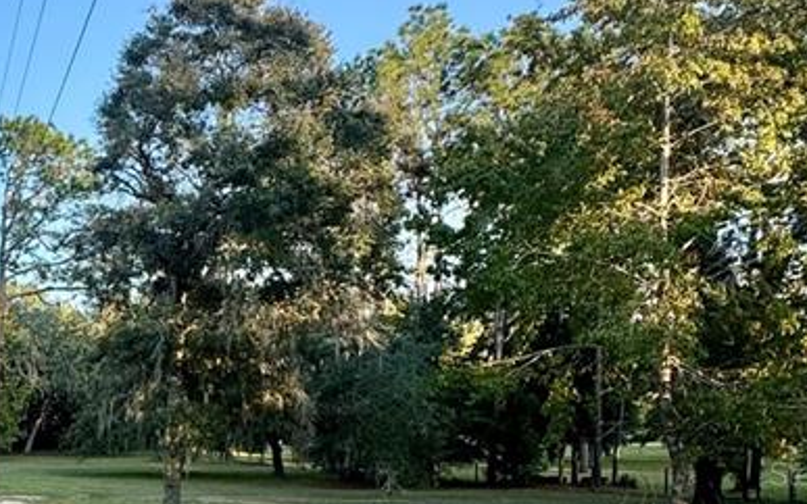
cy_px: 473
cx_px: -21
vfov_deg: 26.8
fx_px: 1012
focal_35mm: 46
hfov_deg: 38.1
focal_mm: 2.22
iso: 40
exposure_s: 1/473
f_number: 2.2
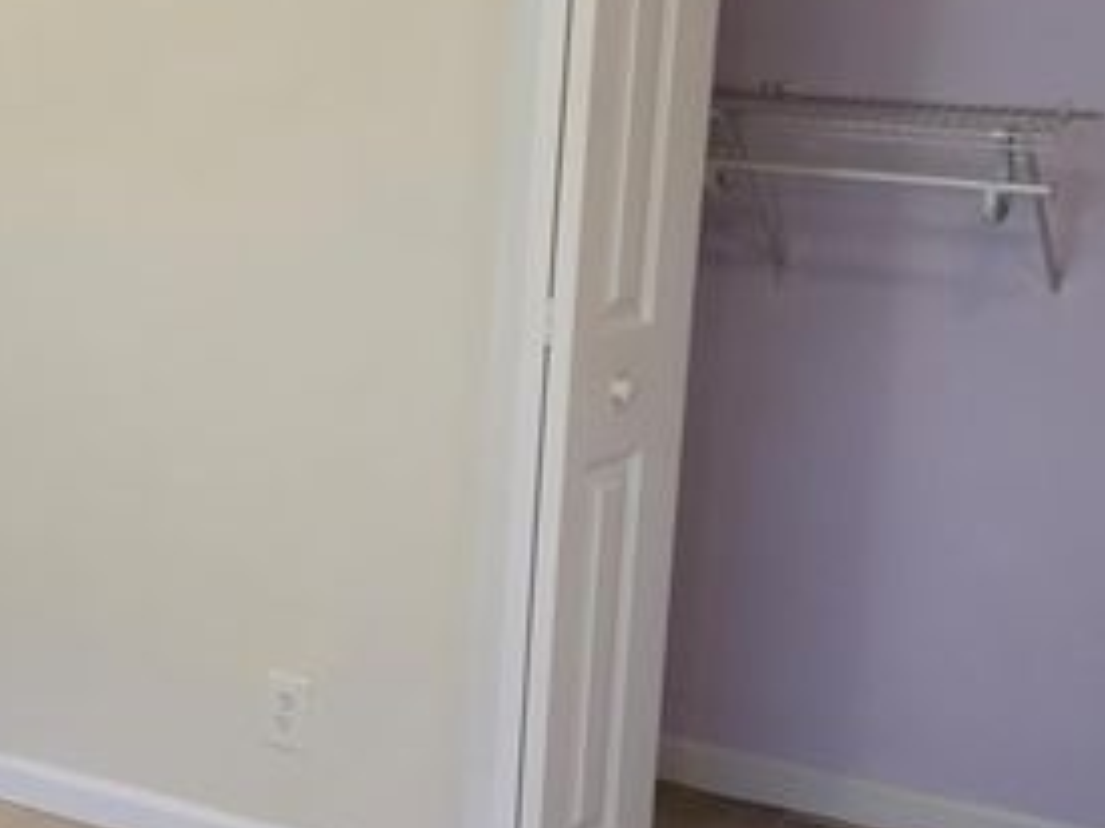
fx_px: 1723
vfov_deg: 26.9
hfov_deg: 33.9
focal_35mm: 54
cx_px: 145
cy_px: 516
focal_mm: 7
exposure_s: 1/120
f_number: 1.8
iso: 320
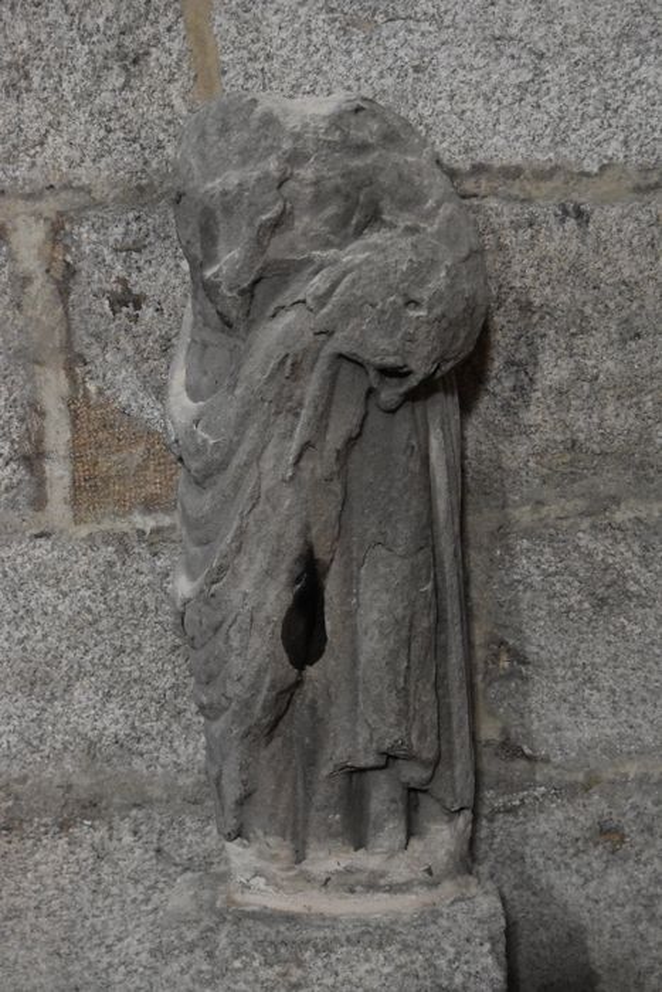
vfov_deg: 33.4
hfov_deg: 22.6
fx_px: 1654
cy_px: 496
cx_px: 331
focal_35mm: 60
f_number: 5
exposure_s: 1/60
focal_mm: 40
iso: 8000
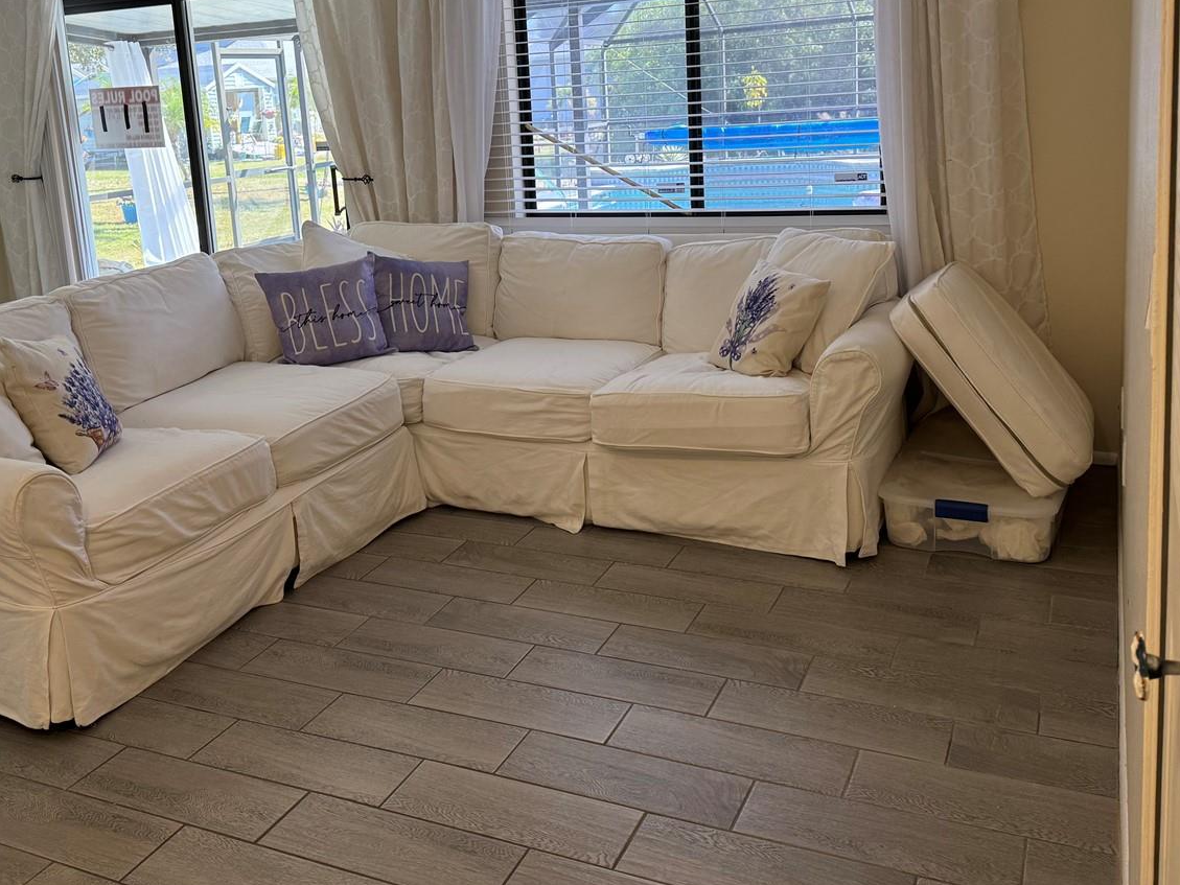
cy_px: 286
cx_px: 517
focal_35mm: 34
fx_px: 1159
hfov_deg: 53.8
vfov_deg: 41.2
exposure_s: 1/127
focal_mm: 6.76
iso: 100
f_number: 1.78
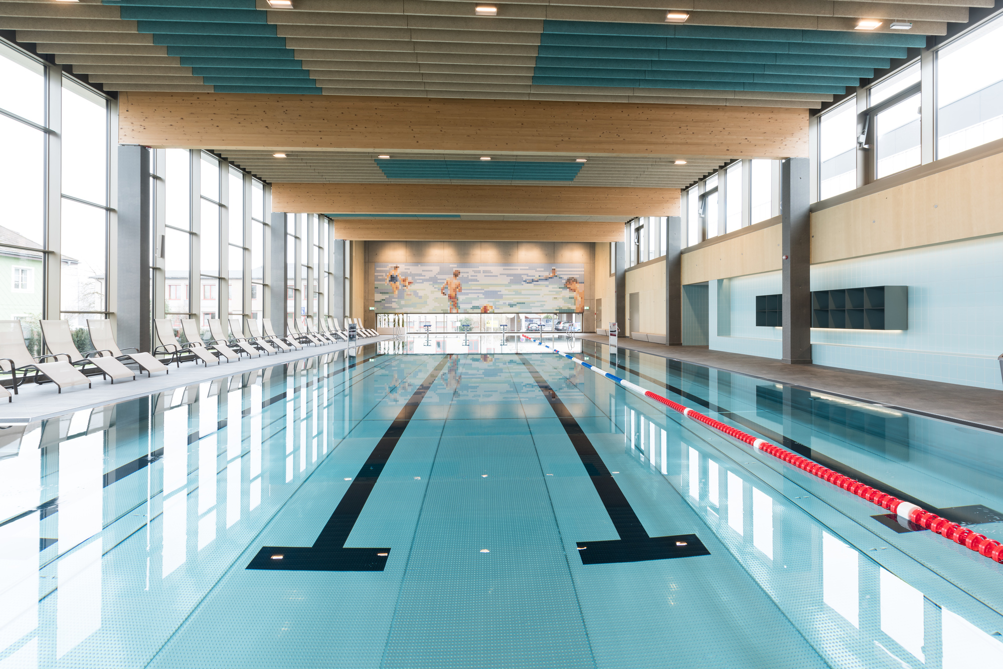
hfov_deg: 104.2
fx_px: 390
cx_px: 502
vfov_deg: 81.3
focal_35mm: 14
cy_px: 334
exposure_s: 1/1.67
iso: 80
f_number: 9
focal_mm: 14
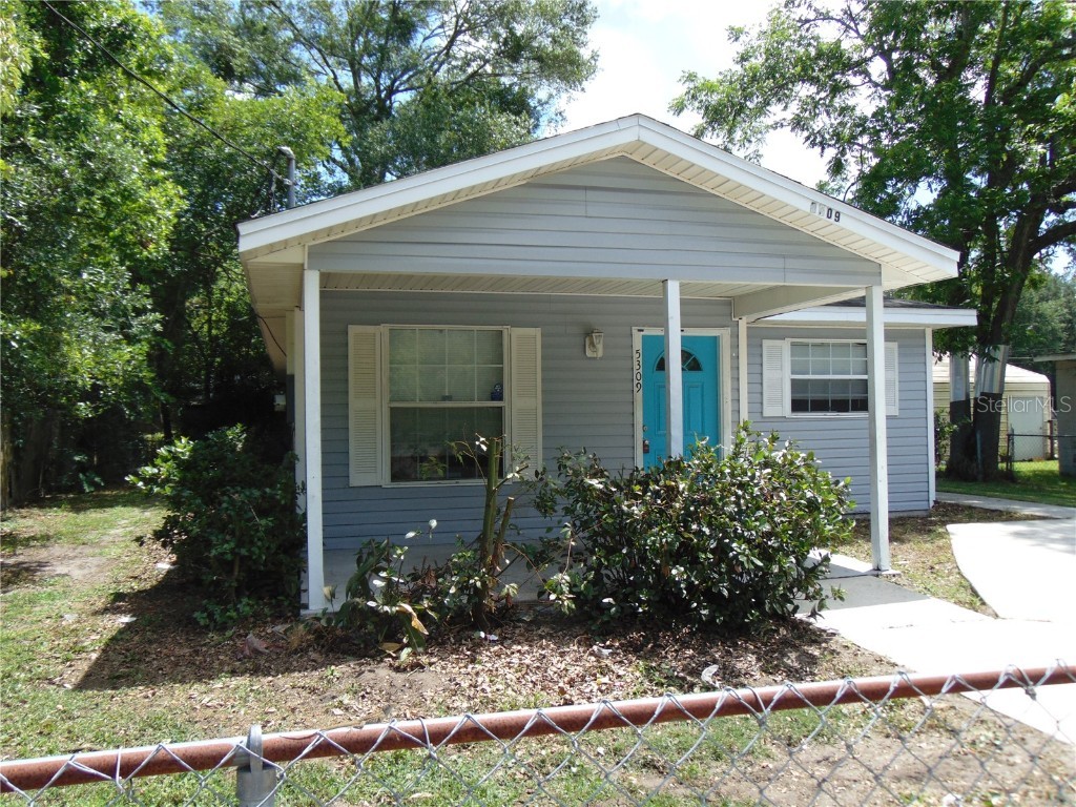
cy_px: 404
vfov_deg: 46.8
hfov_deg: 60.0
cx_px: 538
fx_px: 933
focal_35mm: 30
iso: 80
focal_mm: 5.4
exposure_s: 1/500
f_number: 3.1
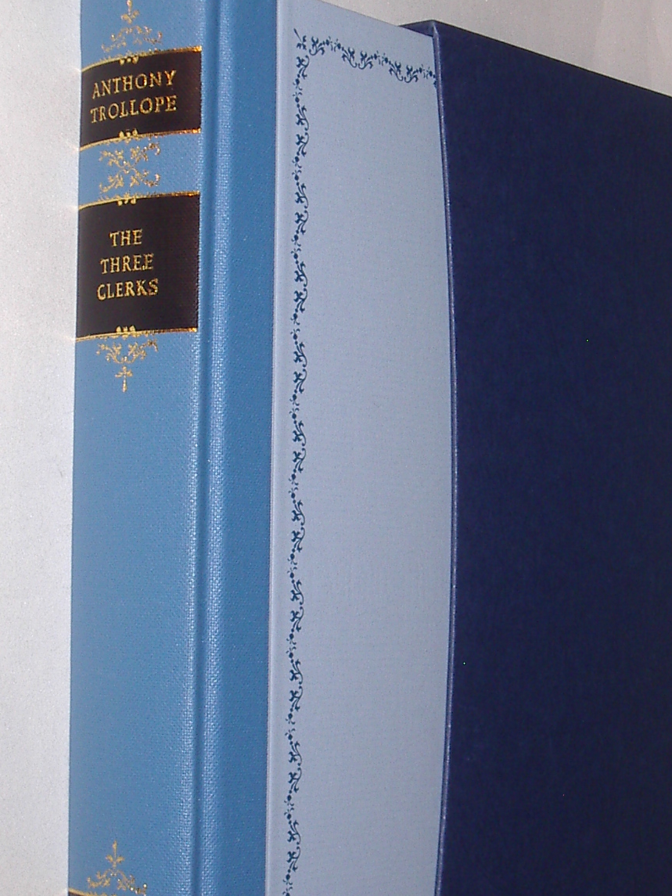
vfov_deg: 22.2
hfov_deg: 16.8
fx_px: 2277
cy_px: 494
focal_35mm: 88
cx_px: 343
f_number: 3.4
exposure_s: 1/60
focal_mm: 9.6
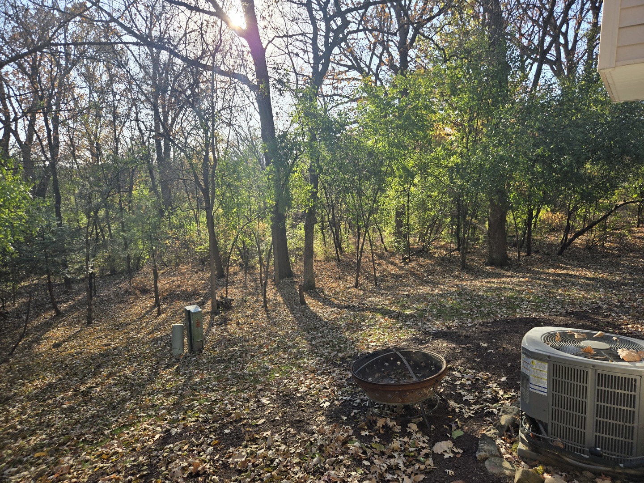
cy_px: 242
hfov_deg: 73.9
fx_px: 428
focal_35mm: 23
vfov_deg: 58.9
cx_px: 322
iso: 25
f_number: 1.8
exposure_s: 1/960
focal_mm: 5.4
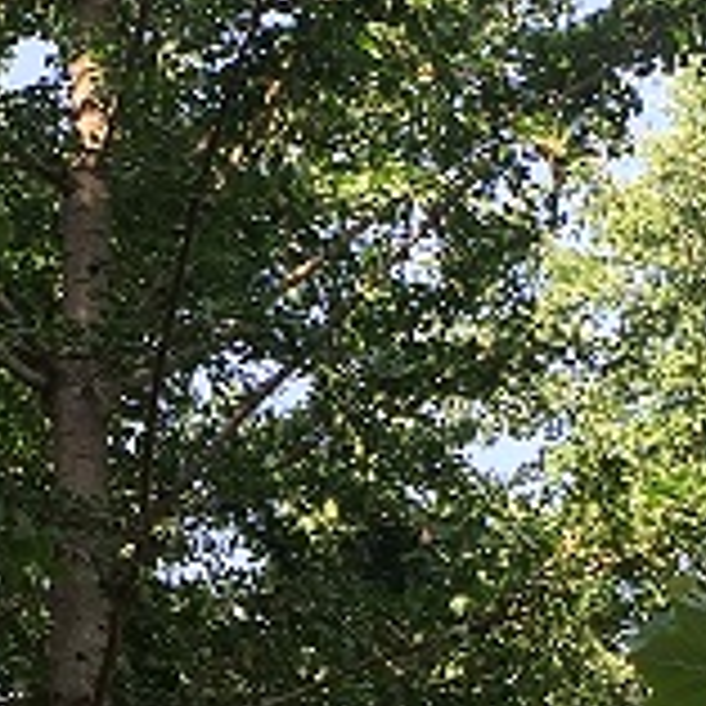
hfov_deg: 13.1
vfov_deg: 13.0
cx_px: 202
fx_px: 3069
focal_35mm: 133
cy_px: 706
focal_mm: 4.15
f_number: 2.2
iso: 32
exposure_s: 1/295
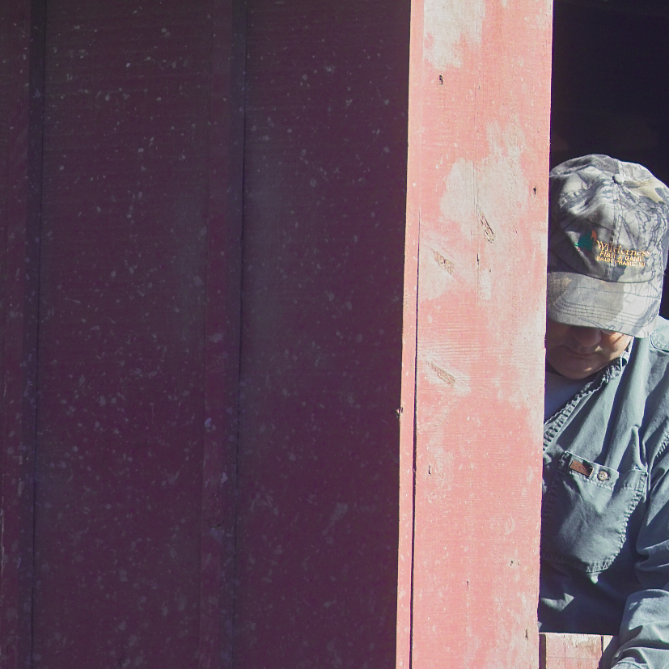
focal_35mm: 417
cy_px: 487
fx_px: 9118
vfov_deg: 4.2
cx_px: 663
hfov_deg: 4.2
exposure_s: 1/180
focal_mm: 105
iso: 100
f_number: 5.6
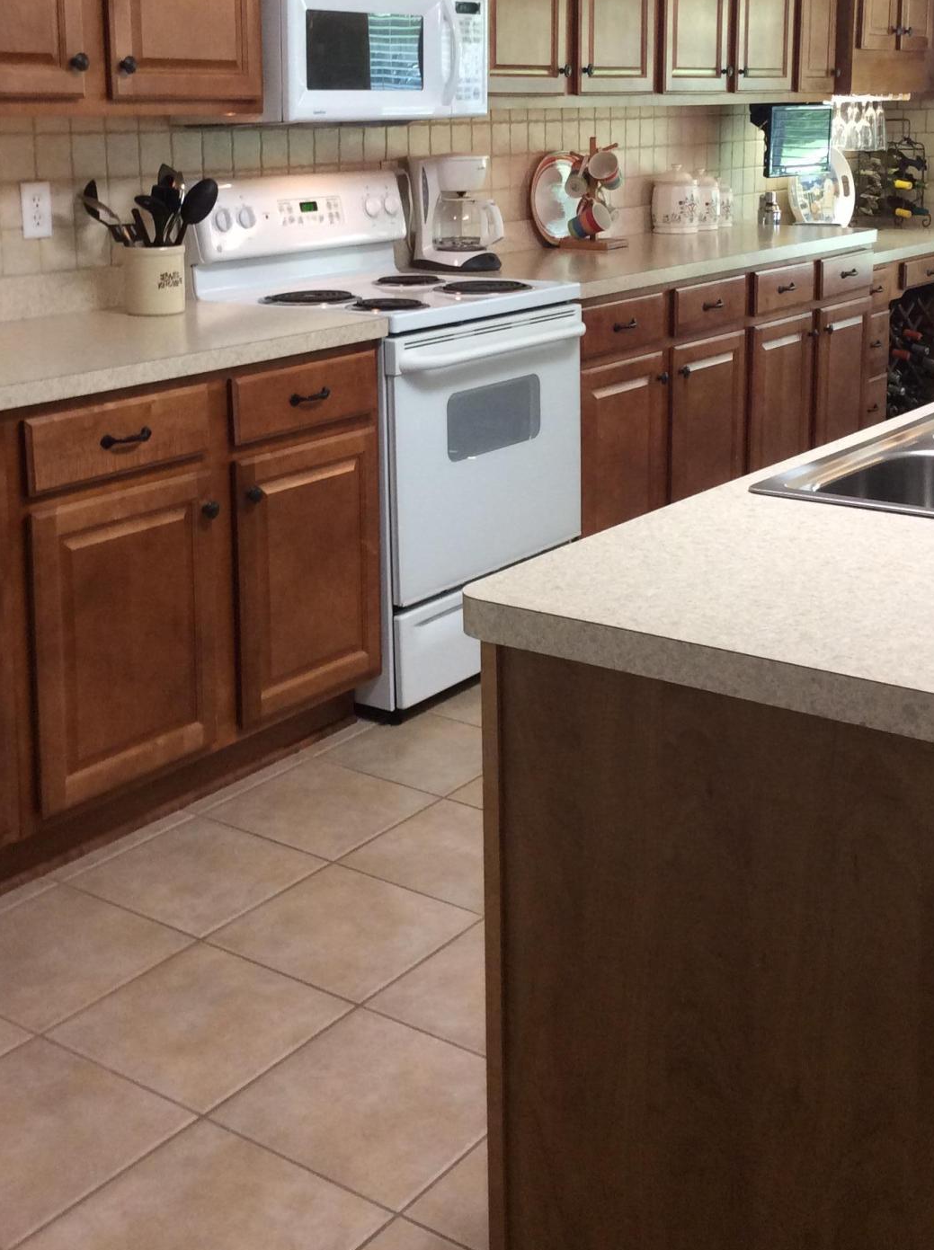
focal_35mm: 46
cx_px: 437
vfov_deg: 40.5
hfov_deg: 31.4
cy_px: 372
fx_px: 1659
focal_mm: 3.3
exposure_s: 1/24
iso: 80
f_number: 2.4
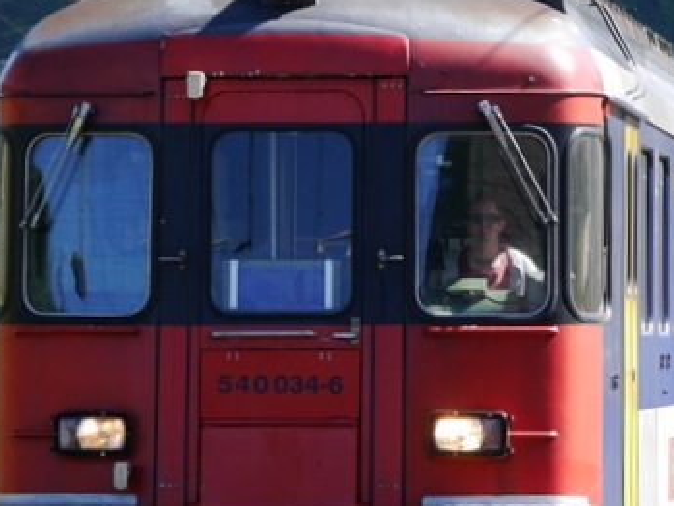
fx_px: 7246
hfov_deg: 5.3
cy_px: 284
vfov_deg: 4.0
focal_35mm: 372
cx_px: 259
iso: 160
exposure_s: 1/250
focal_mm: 65
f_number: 5.6
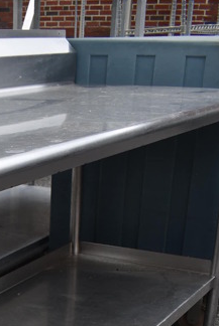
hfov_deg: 17.2
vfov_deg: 23.0
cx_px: -45
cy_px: 449
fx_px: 691
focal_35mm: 76
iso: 200
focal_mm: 18
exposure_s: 1/160
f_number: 6.3
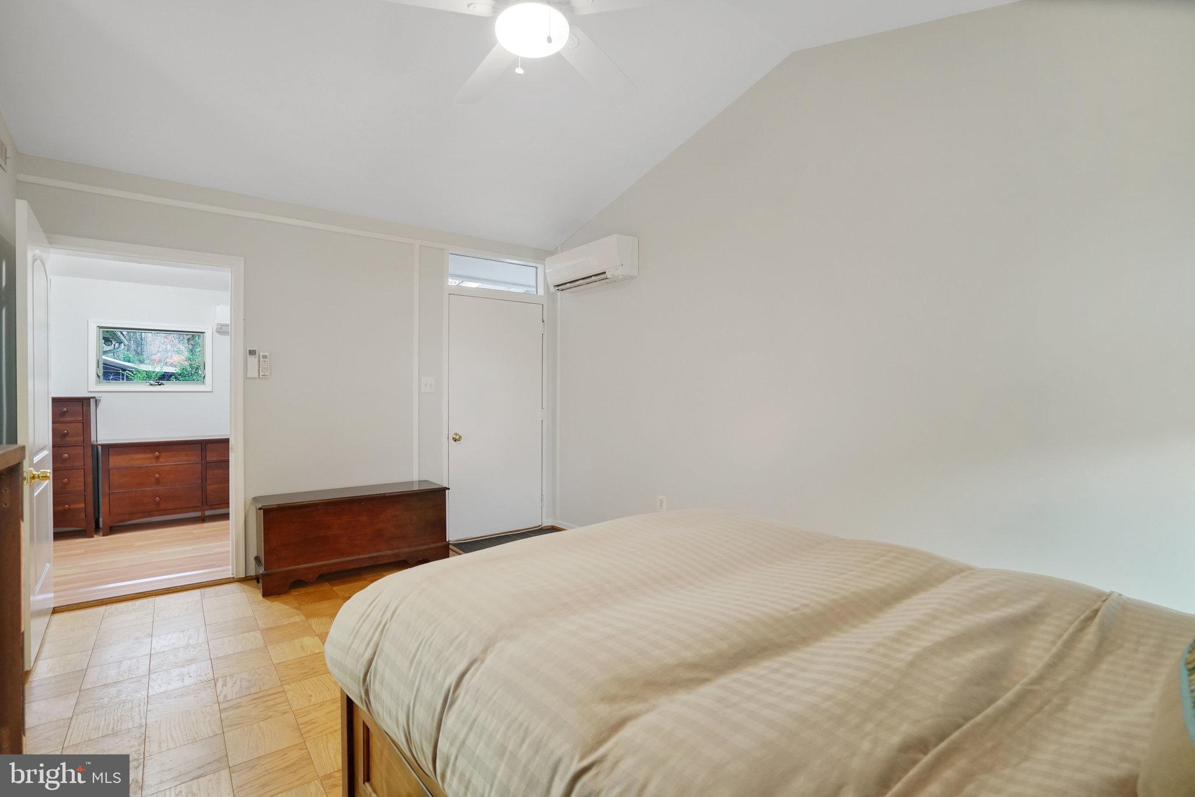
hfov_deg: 96.7
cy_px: 398
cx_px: 598
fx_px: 531
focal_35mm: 16
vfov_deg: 73.8
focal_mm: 16
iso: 1250
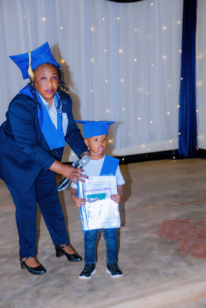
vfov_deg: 36.2
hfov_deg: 24.6
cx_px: 103
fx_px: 472
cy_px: 154
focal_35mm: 55
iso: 200
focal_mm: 55
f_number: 3.5
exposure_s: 1/100
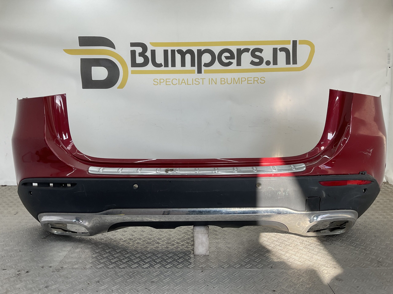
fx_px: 329
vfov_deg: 48.2
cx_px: 196
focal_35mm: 29
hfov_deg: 61.7
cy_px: 147
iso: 16
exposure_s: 1/209
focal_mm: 3
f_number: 1.8
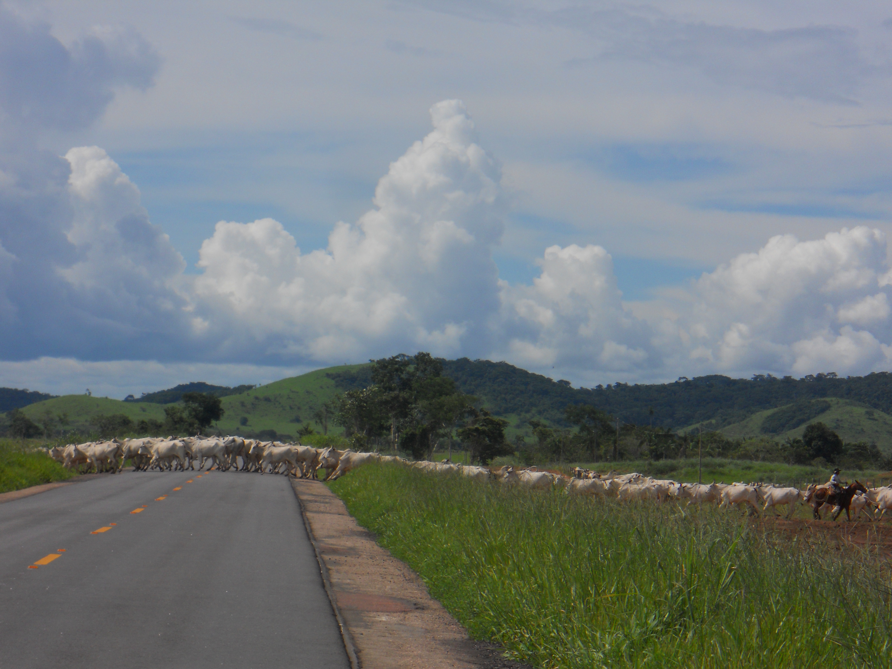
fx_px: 3608
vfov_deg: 10.6
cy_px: 334
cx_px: 446
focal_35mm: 140
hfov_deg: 14.1
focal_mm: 25
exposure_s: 1/640
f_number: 6.6
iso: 80
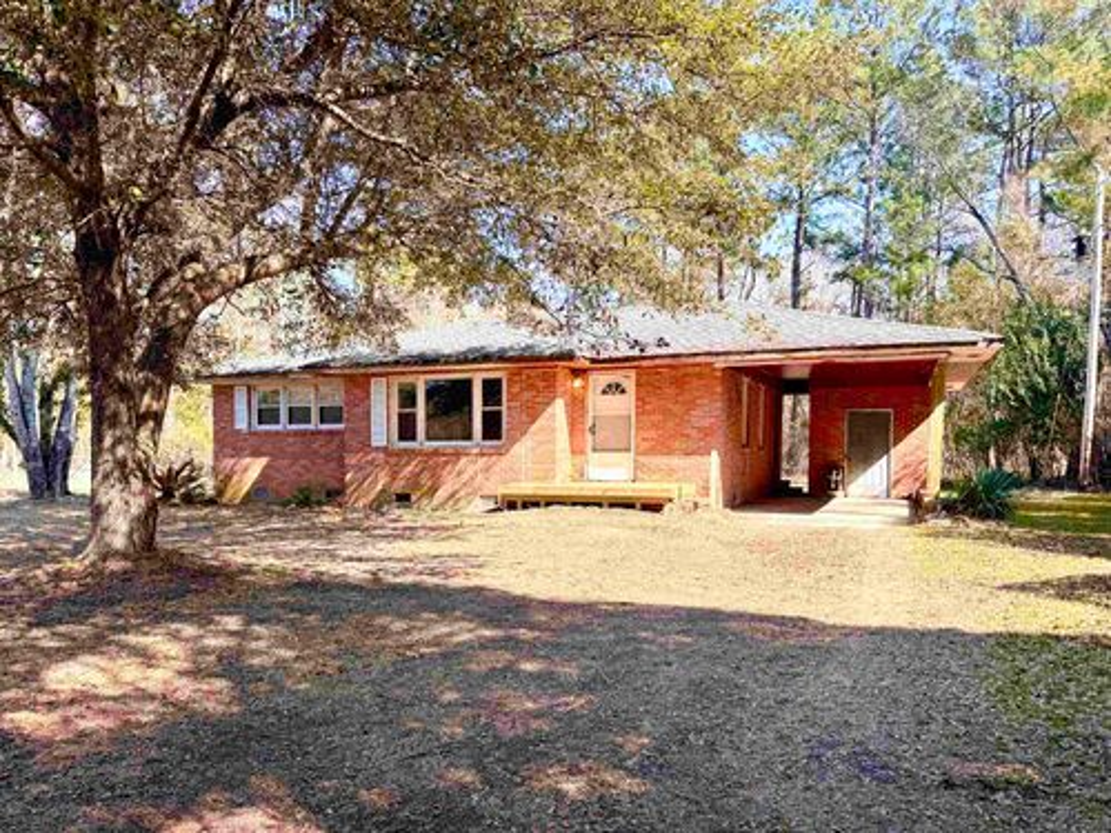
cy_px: 416
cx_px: 556
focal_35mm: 24
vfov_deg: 56.8
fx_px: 770
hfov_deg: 71.6
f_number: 1.78
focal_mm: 6.76
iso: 80
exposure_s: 1/1337
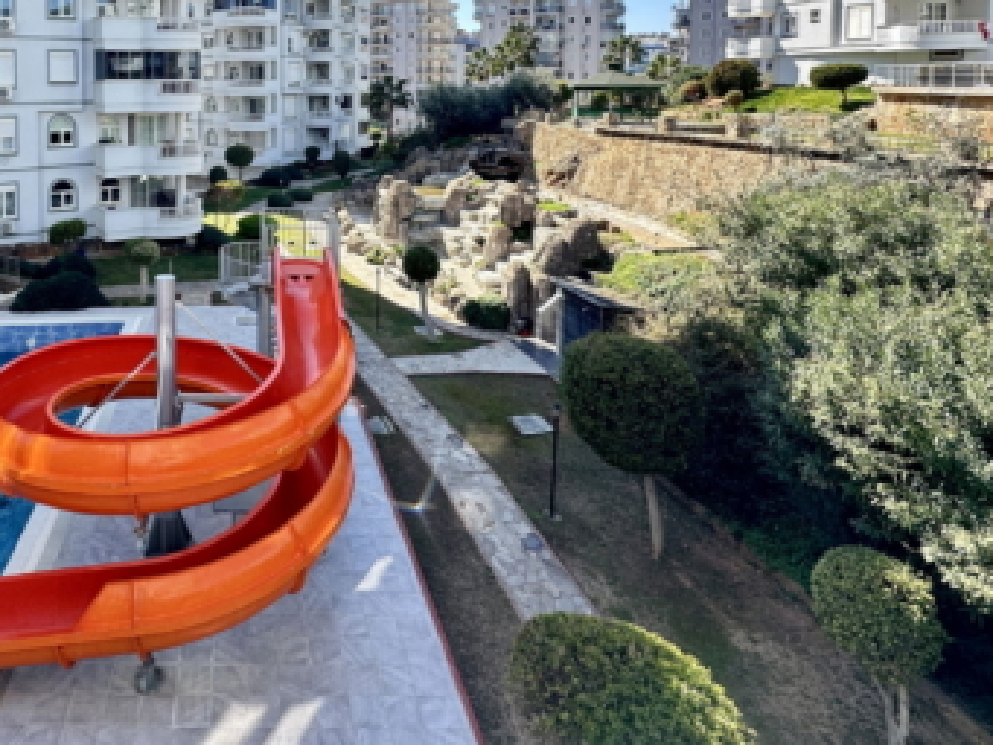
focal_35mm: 24
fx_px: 689
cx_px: 233
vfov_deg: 51.9
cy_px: 113
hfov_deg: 66.5
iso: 40
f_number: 2.2
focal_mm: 2.22
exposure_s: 1/432
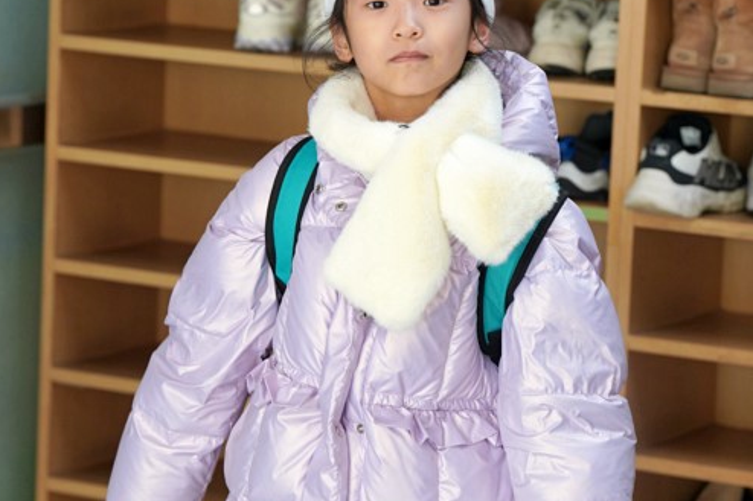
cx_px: 280
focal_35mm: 186
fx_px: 3889
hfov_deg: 11.1
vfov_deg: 7.4
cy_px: 263
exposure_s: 1/160
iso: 800
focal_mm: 102
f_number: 4
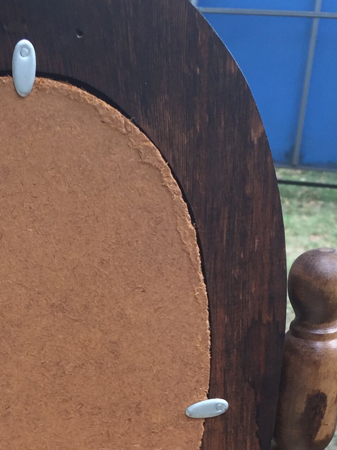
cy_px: 488
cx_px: 37
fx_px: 961
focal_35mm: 74
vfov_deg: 24.6
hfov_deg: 19.5
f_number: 2.2
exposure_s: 1/50
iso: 32
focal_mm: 4.15
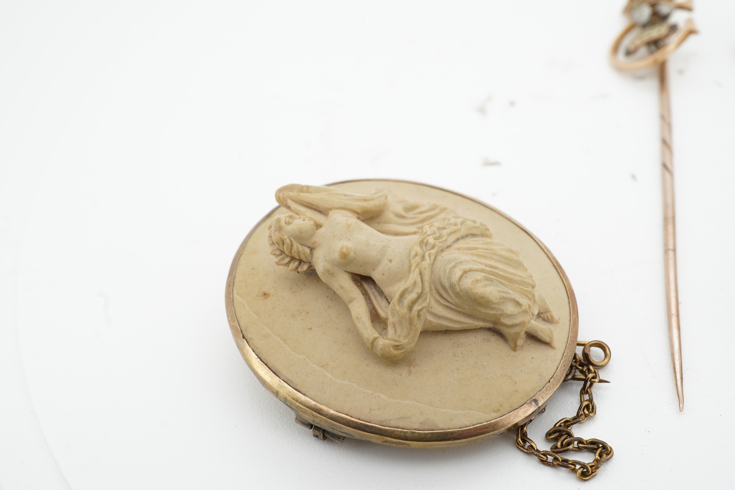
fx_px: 919
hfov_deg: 43.6
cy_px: 245
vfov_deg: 29.9
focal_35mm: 45
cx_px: 368
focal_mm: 30
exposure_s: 1/50
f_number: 22
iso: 125
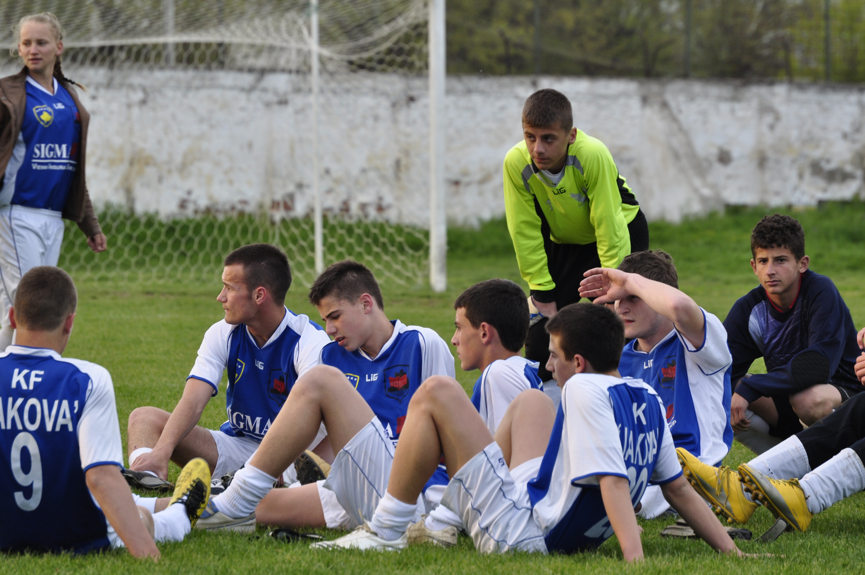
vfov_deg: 4.6
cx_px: 432
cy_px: 288
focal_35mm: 300
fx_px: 7200
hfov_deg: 6.9
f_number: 9
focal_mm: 200
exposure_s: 1/125
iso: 400
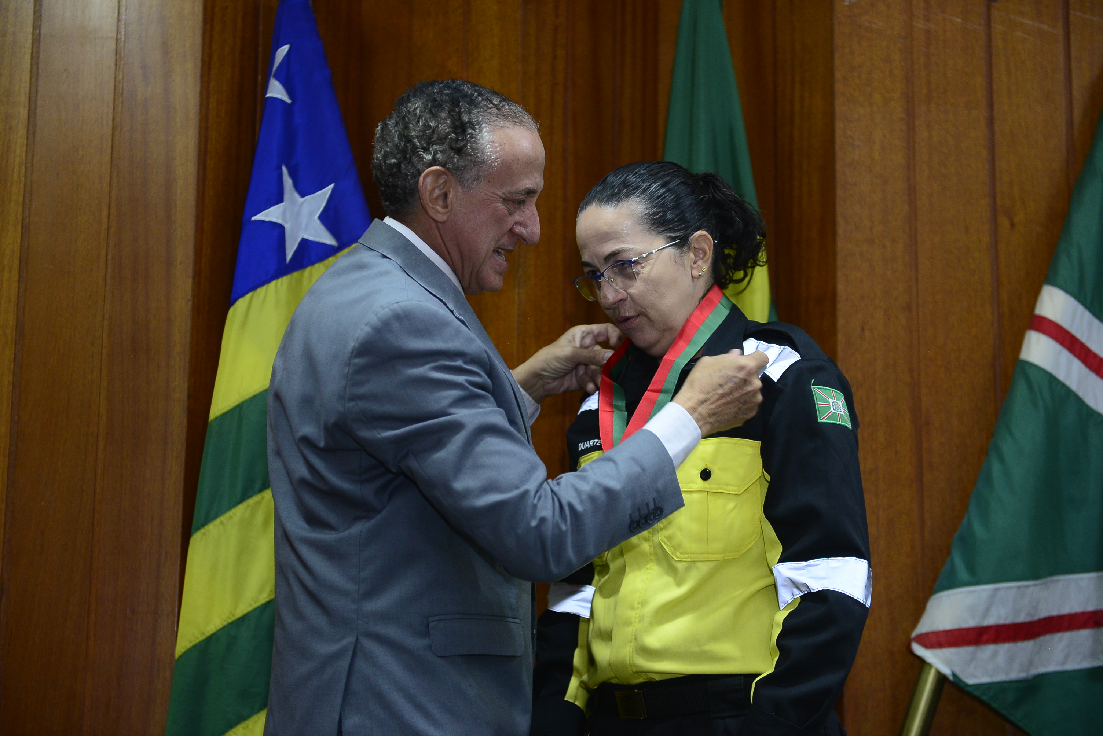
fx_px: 2145
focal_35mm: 70
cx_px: 552
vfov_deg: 19.5
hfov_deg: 28.8
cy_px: 368
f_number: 2.8
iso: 1600
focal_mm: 70
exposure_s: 1/125
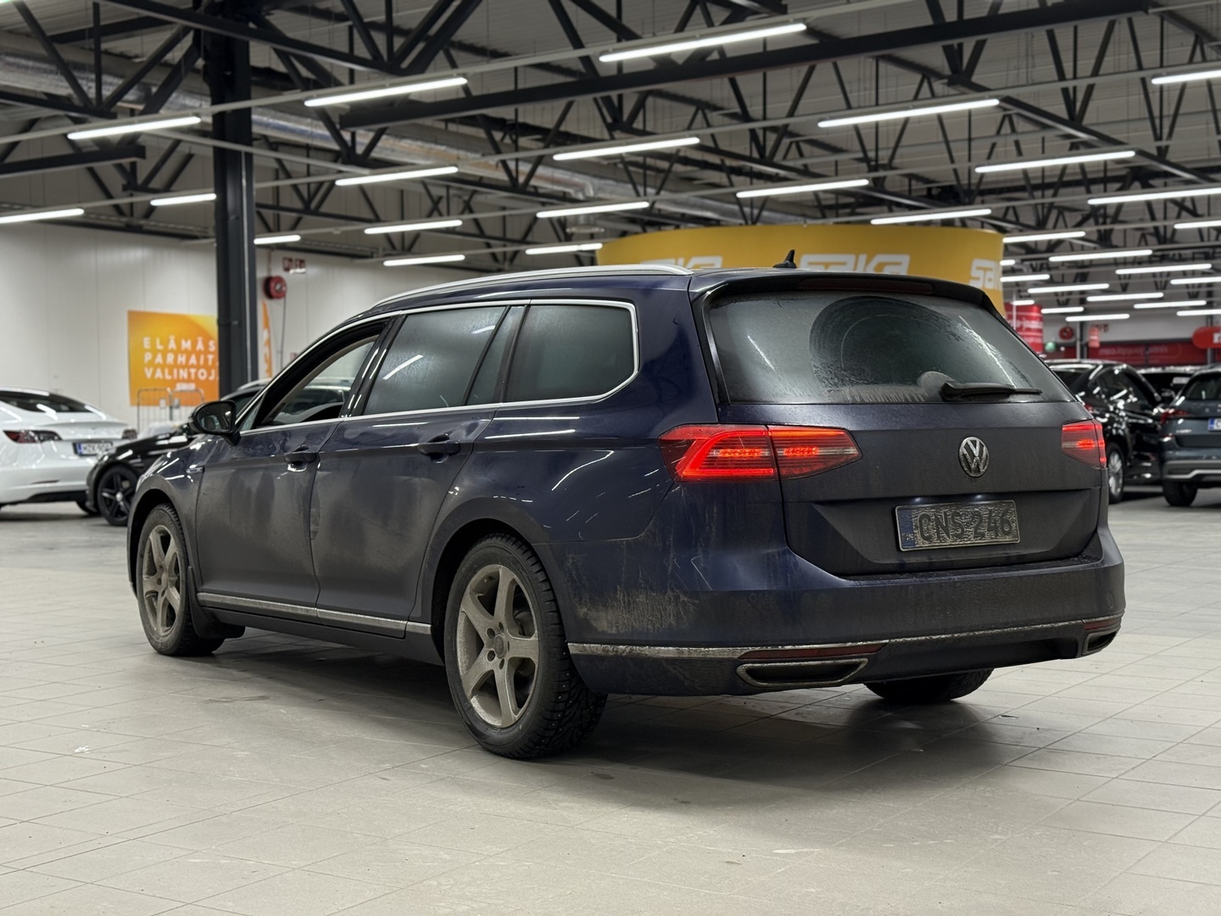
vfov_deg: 30.3
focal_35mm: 48
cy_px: 458
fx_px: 1693
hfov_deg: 39.7
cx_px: 610
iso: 200
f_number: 1.78
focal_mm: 6.76
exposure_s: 1/80
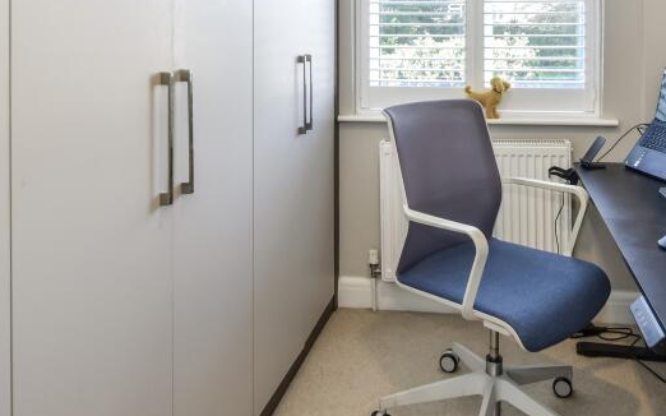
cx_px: 411
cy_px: 33
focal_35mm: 30
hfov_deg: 62.2
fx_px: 544
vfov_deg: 38.6
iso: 640
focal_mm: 10
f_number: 8
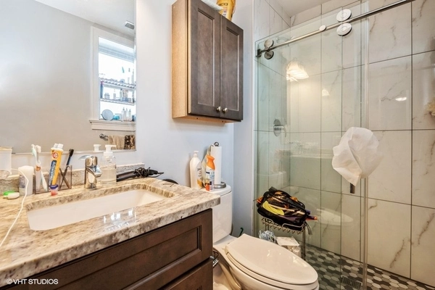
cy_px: 145
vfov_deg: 77.3
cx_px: 218
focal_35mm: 15
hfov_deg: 100.4
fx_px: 181
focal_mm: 15
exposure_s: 1/1.25
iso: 100
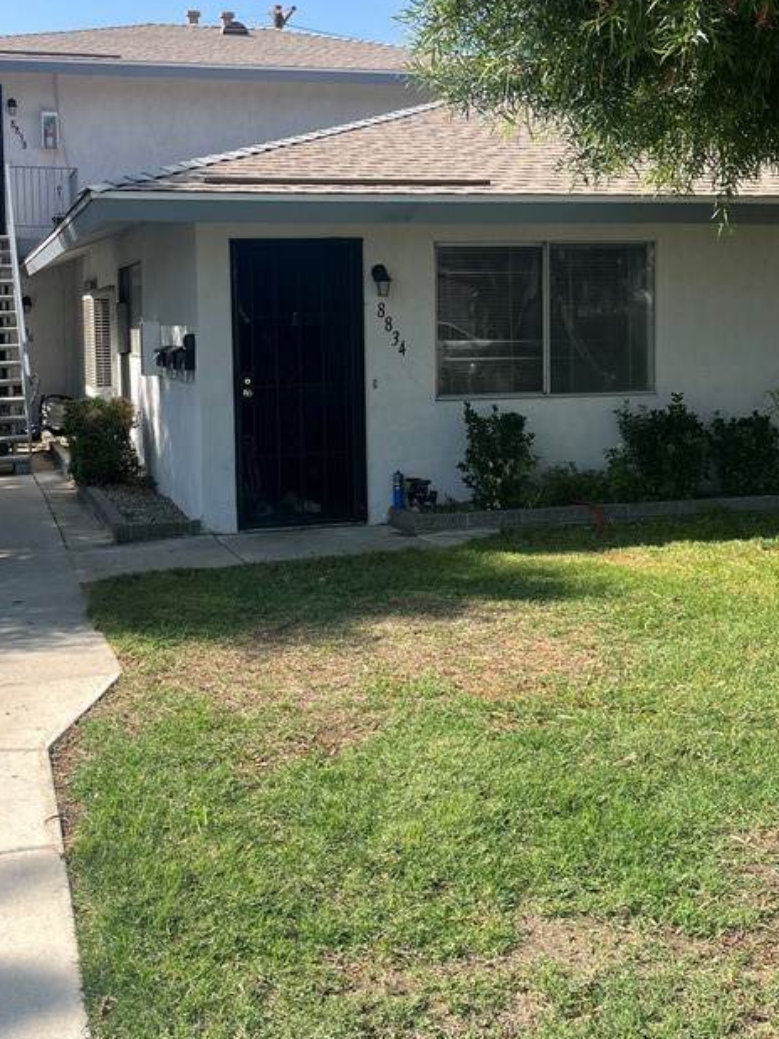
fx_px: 1291
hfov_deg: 33.5
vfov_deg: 43.5
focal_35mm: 43
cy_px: 379
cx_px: 307
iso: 50
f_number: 1.6
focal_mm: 5.1
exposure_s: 1/2309
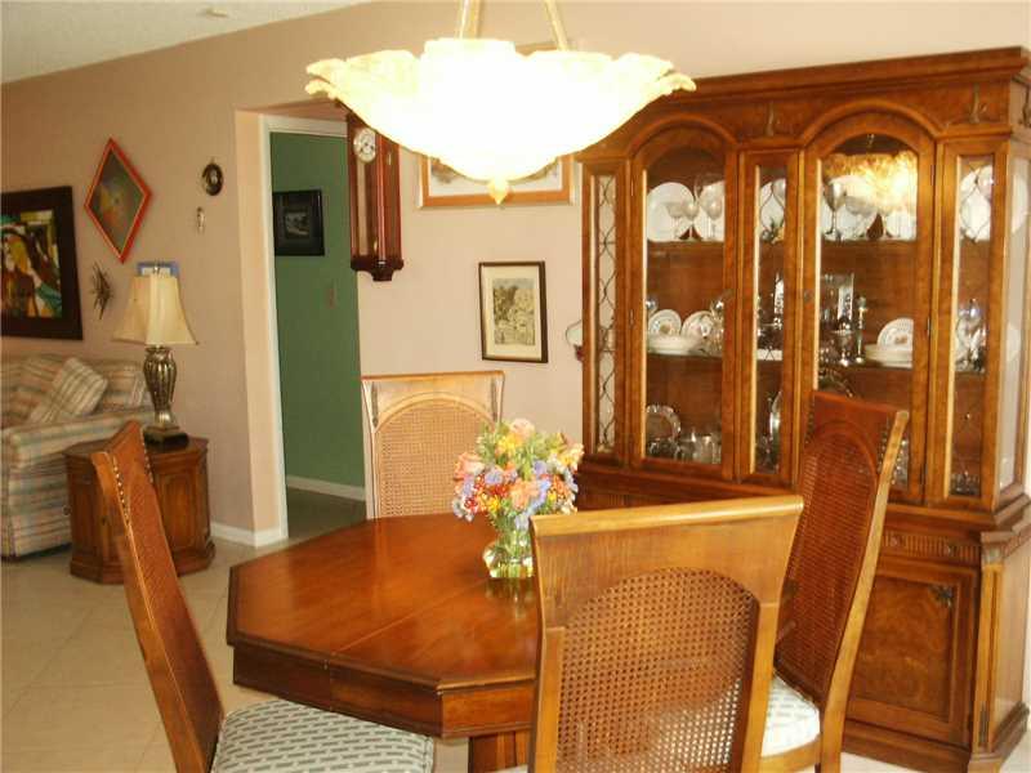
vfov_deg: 37.7
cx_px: 516
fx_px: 1132
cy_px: 386
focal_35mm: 38
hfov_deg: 49.0
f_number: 3
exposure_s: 1/45
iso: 200
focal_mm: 7.86
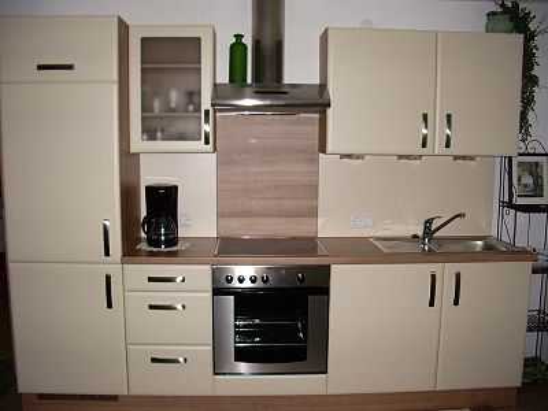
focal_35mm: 35
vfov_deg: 40.7
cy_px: 206
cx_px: 274
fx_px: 554
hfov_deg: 52.6
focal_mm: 5.8
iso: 160
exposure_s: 1/40
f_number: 2.6
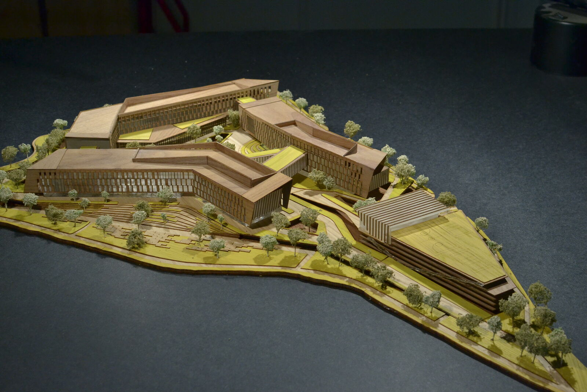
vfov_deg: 25.8
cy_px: 196
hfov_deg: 37.8
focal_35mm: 52
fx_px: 856
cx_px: 294
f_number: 7.1
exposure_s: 1/80
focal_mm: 35
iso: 1600
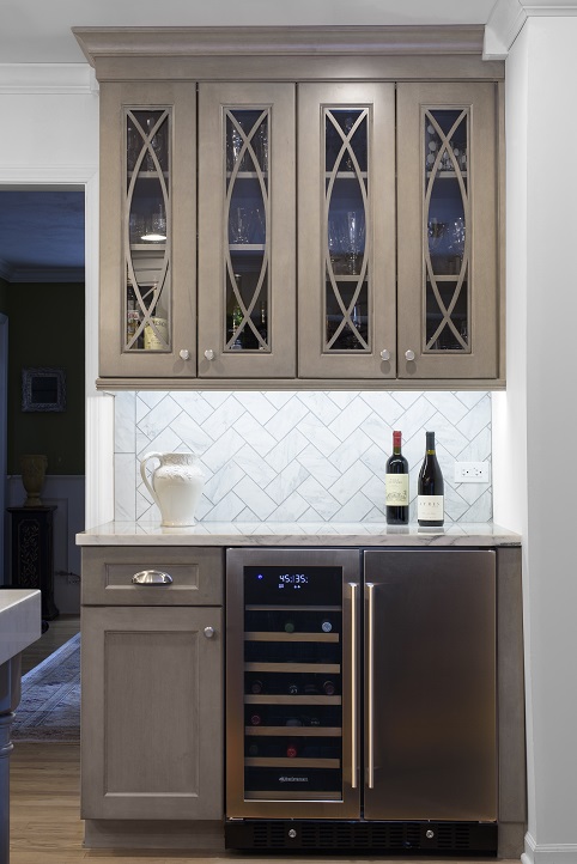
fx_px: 1201
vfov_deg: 39.6
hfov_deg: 27.0
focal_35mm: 50
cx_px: 288
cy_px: 432
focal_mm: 50
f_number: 16
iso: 100
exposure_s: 3
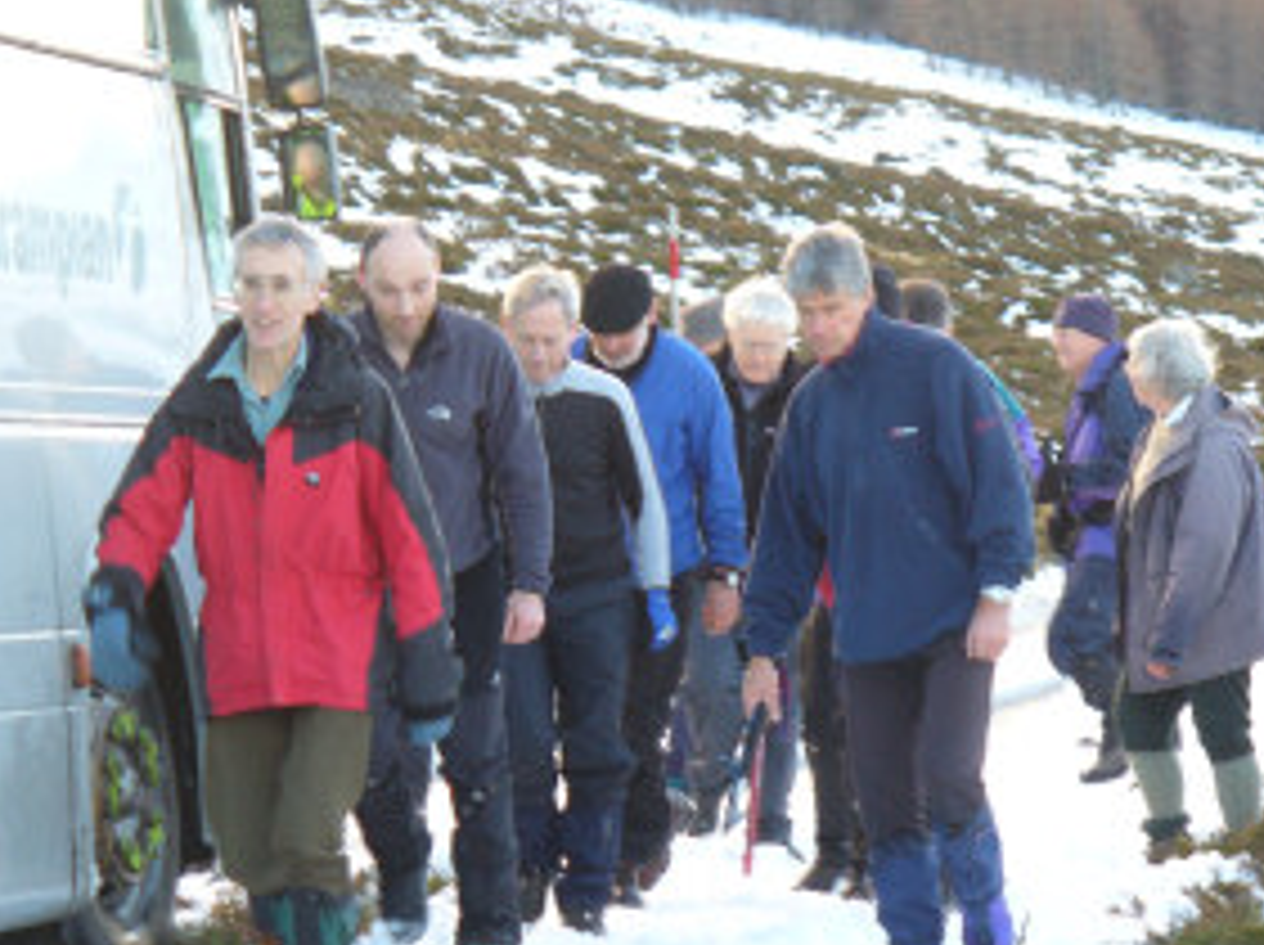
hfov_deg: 9.5
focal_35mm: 208
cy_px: 477
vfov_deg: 7.1
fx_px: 7585
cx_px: 675
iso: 80
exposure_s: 1/40
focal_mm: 27.6
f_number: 4.1
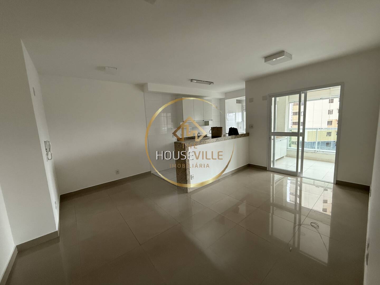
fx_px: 154
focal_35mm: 14
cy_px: 142
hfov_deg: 102.1
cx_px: 190
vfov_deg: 85.7
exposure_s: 1/87
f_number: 2.2
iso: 320
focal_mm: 2.22
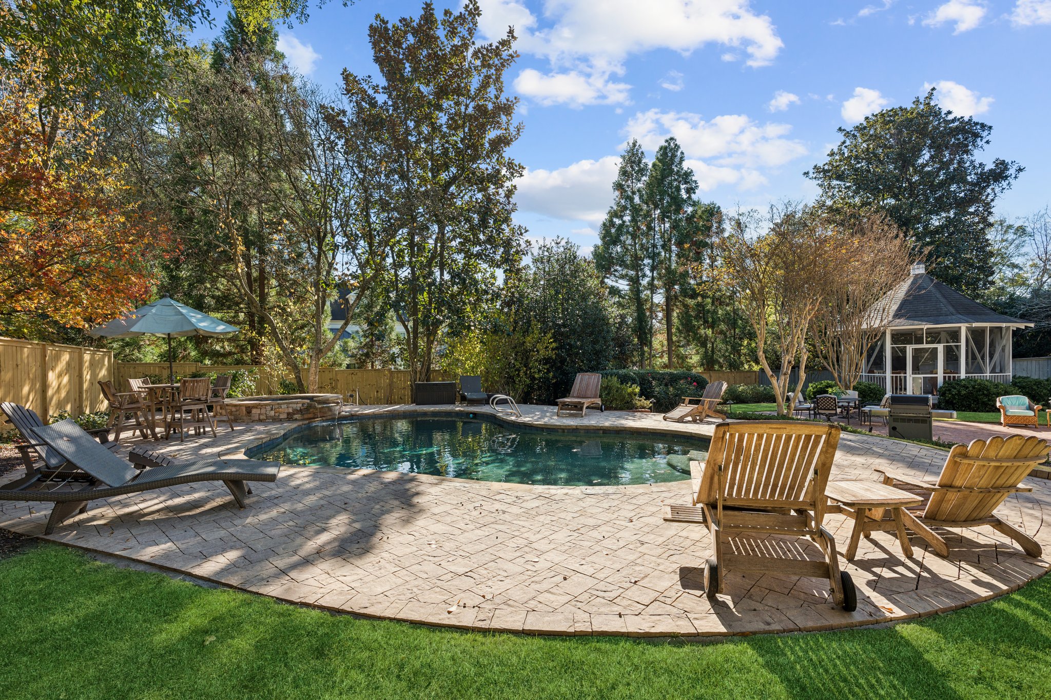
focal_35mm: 17
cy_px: 350
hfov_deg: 93.3
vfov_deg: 70.4
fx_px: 496
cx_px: 526
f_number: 8
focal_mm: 17
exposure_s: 1/50
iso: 100
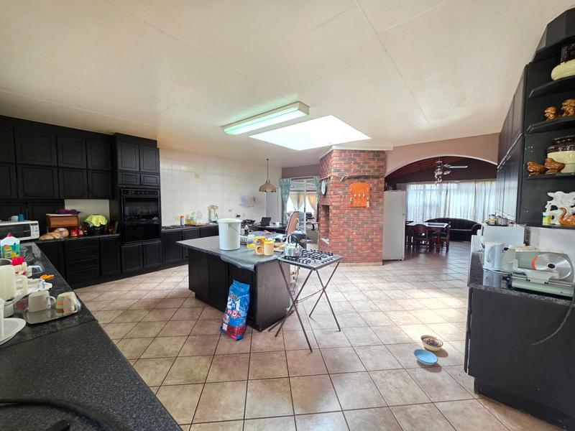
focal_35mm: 13
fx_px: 216
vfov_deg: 89.9
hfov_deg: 106.2
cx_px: 288
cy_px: 216
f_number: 1.9
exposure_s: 1/50
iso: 320
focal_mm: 2.2
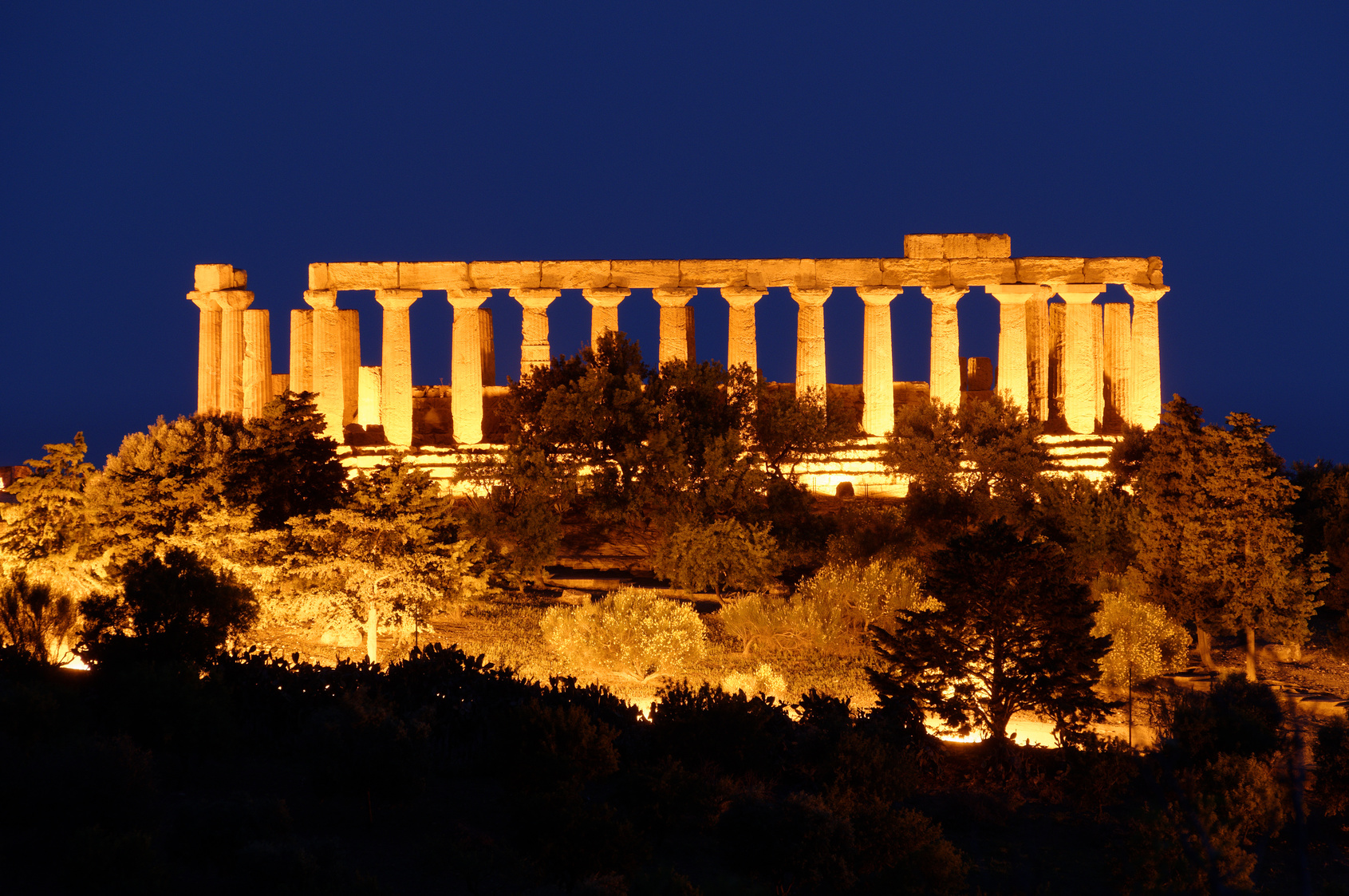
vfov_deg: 4.6
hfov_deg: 6.9
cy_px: 448
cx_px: 674
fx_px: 11228
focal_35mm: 300
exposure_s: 20
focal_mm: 200
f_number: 9.5
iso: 100
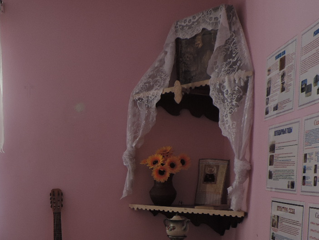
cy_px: 244
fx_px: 507
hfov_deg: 33.4
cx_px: 43
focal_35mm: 55
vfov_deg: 25.2
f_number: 3
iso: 80
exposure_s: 1/40
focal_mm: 4.3
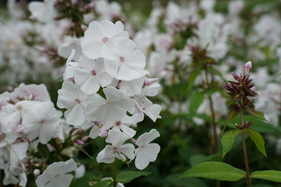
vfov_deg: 22.3
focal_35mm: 61
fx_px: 476
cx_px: 140
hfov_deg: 32.9
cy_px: 94
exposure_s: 1/160
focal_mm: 61
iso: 100
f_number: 8
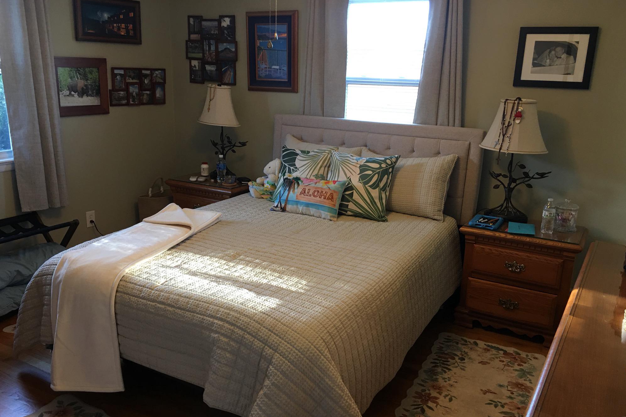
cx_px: 312
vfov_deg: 42.3
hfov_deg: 60.3
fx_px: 539
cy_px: 229
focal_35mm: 31
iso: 40
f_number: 2.2
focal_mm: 4.15
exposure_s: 1/15
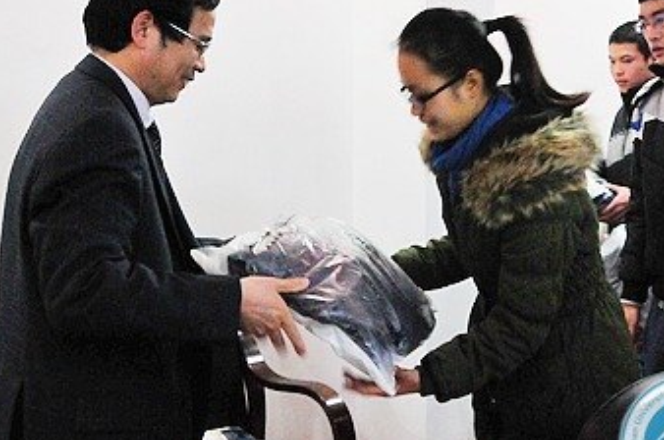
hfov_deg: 40.7
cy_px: 136
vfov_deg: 27.7
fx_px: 884
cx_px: 442
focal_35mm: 48
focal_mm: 18
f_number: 6.3
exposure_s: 1/50
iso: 2500
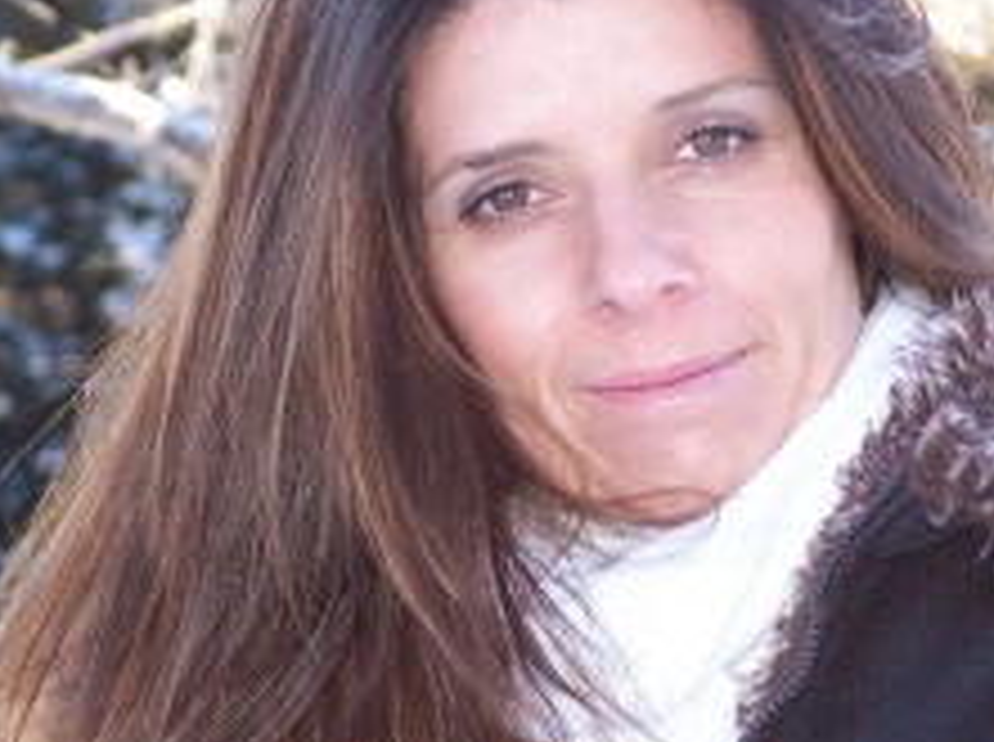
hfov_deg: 6.1
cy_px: 380
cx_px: 715
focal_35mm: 324
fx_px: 9289
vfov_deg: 4.6
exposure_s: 1/125
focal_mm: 26.4
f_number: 3.2
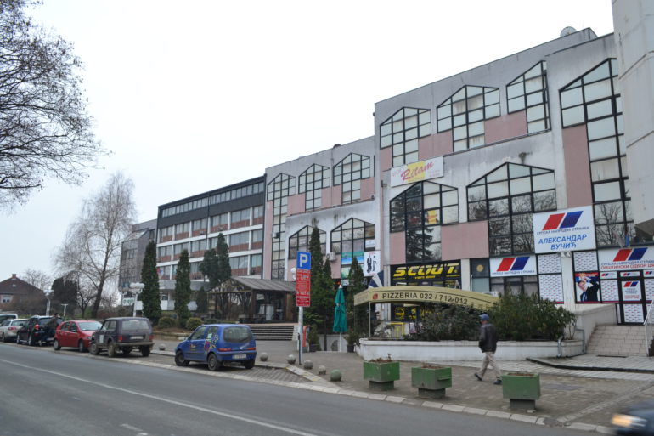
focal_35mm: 27
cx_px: 327
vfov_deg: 47.9
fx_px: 490
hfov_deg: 67.4
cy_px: 218
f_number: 9
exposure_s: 1/50
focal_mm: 18
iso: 400
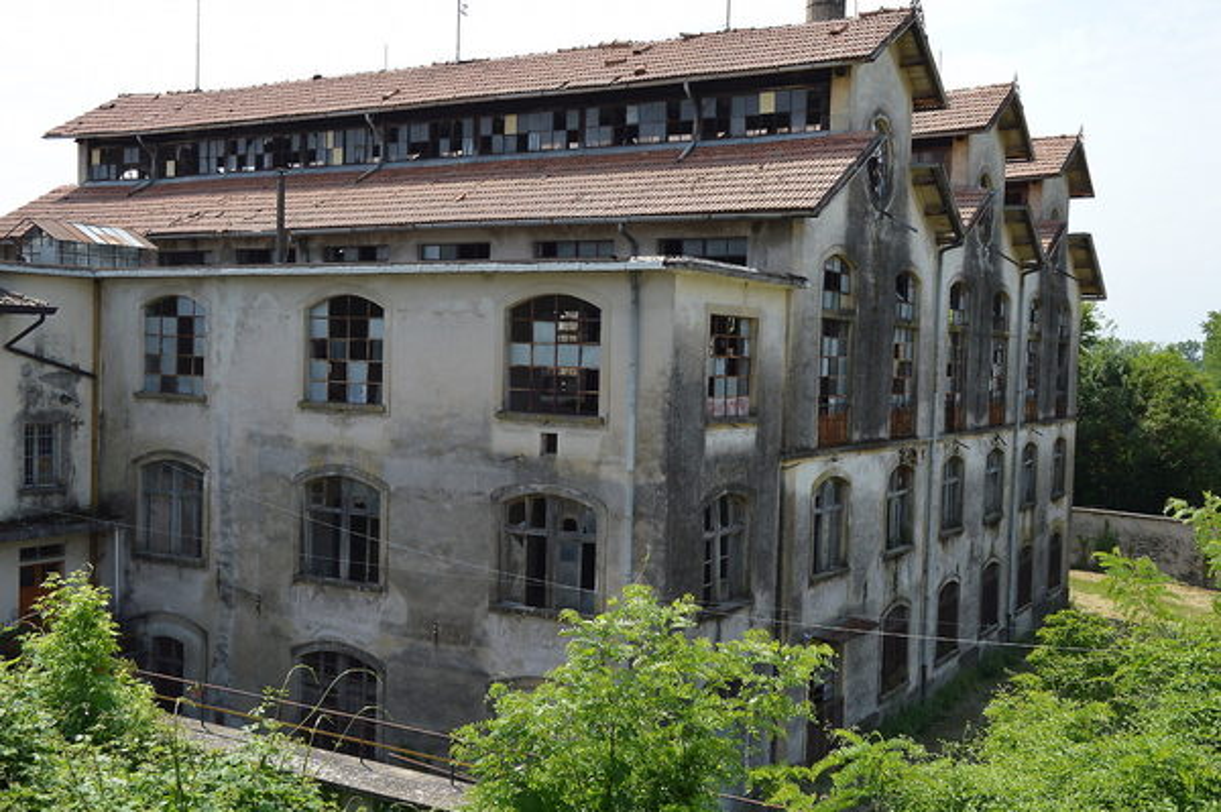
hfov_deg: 51.3
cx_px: 610
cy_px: 406
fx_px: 1271
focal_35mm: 38
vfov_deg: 35.4
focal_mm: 25
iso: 200
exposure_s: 1/400
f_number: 8
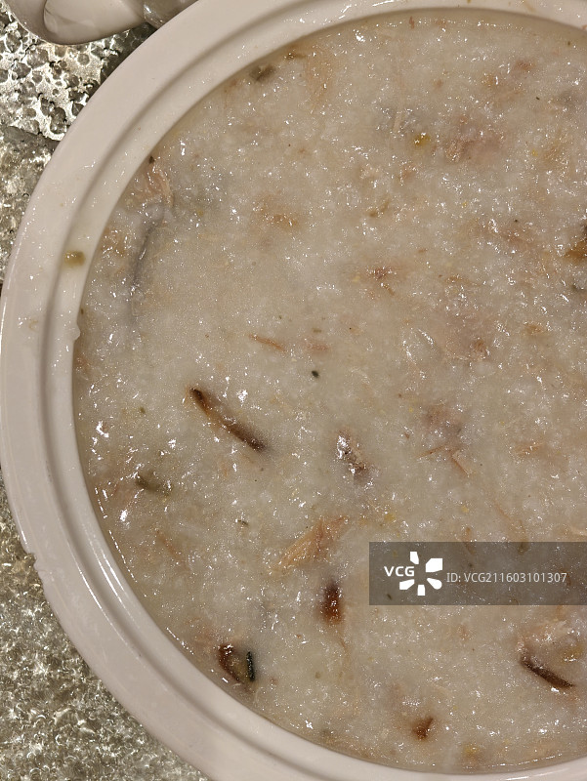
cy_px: 390
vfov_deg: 27.8
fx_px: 1581
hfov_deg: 21.0
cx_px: 294
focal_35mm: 70
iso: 640
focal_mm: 13.3
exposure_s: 1/100
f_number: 2.6
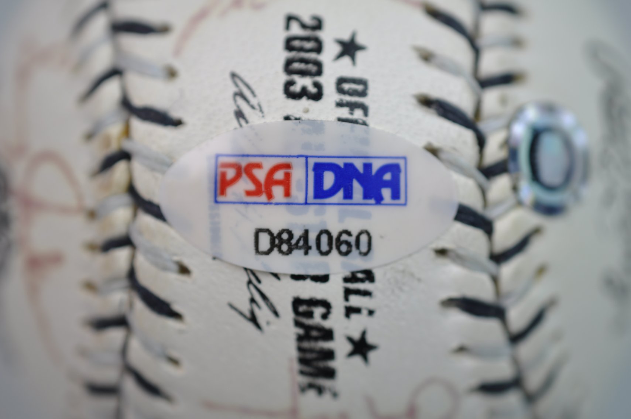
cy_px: 210
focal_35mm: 60
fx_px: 1050
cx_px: 316
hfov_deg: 33.4
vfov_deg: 22.6
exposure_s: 1/60
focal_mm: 40
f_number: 4
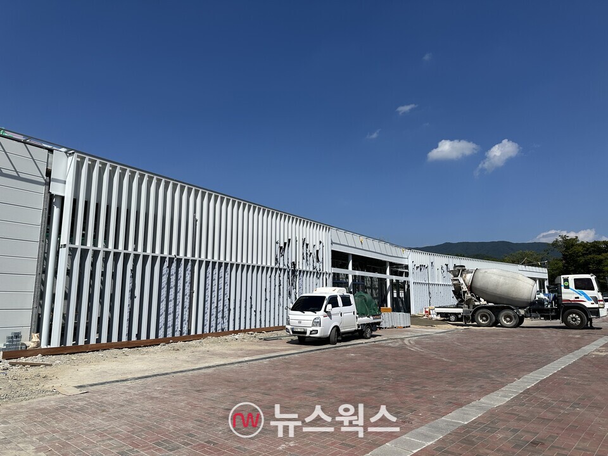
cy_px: 228
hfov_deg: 71.6
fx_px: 422
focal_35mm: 24
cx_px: 304
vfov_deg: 56.8
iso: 80
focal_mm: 6.86
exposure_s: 1/9709
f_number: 1.78
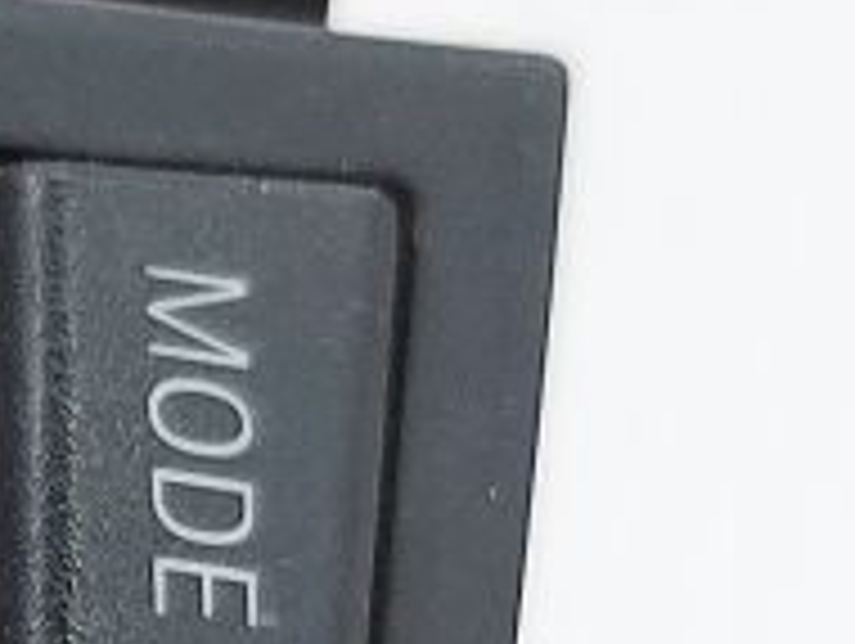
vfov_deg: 8.4
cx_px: -538
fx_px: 4328
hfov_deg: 10.8
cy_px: 806
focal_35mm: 175
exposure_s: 1/50
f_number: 1.8
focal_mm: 5.23
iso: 64
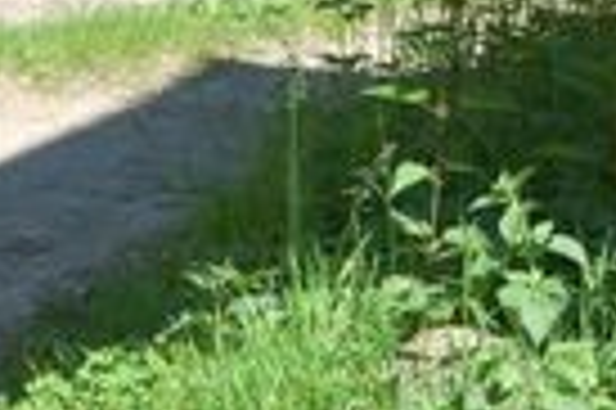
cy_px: -347
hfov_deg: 3.5
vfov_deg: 2.3
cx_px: 737
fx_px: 10030
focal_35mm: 587
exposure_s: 1/500
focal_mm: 105
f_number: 5.6
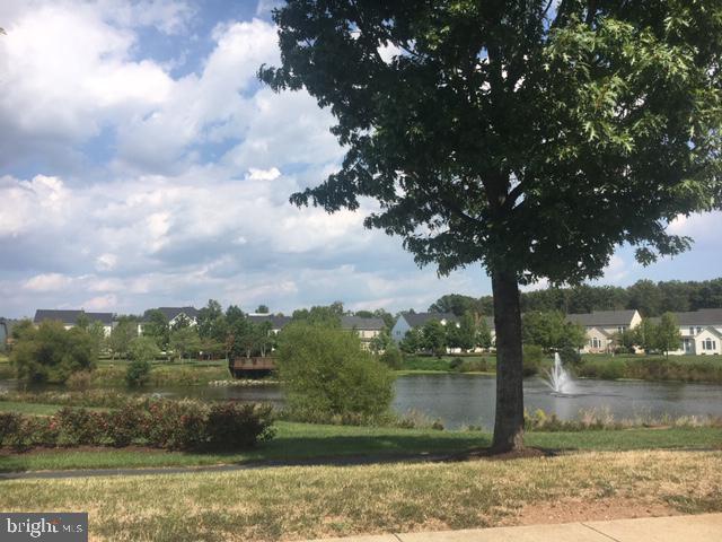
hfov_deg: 61.7
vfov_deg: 48.2
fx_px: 605
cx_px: 361
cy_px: 271
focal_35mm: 29
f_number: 2.2
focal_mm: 4.15
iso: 25
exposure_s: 1/1789
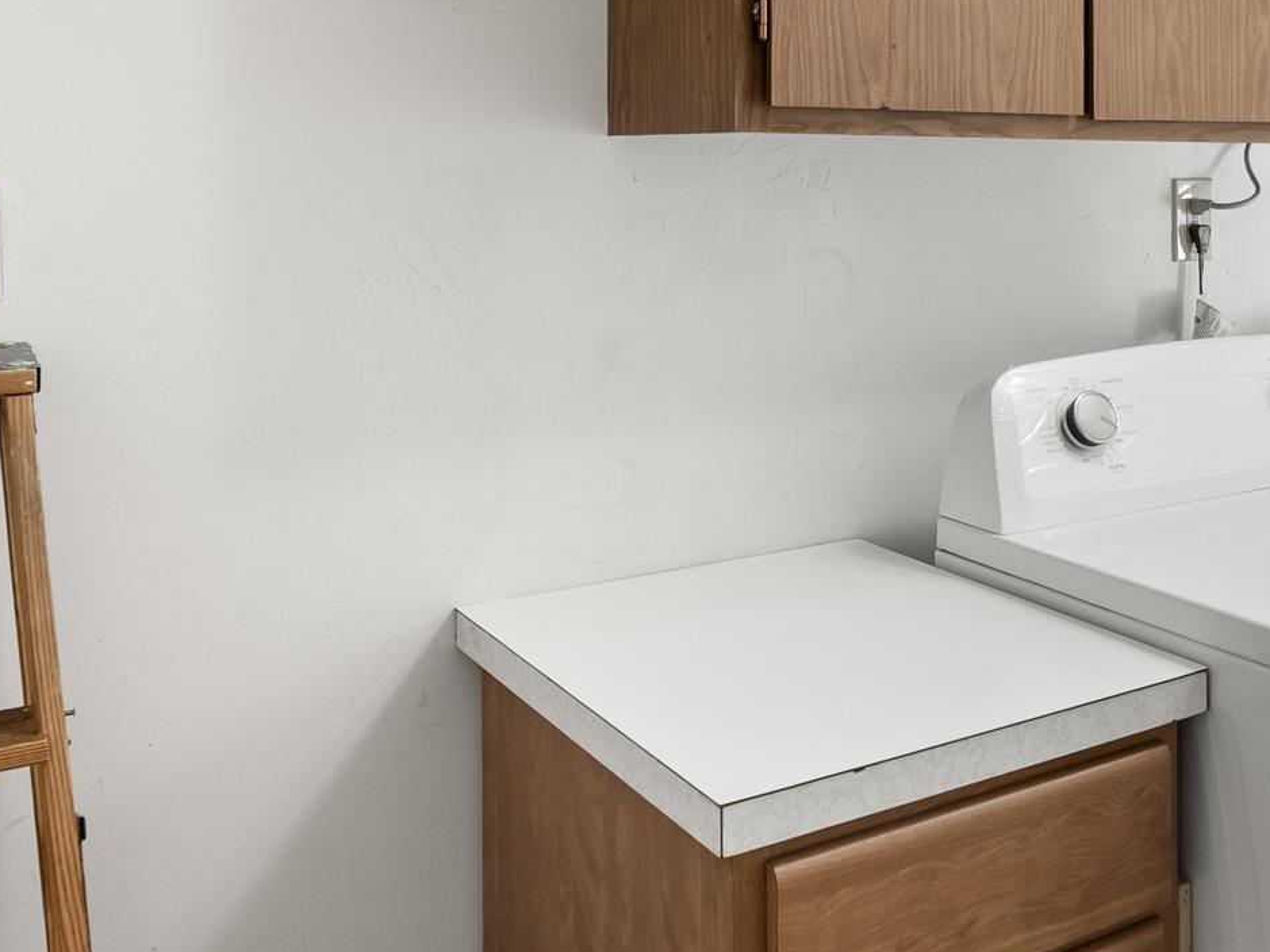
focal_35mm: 41
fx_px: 1504
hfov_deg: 43.0
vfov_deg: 34.1
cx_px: 1071
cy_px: 192
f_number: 8
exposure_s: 1/15
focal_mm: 16
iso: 500
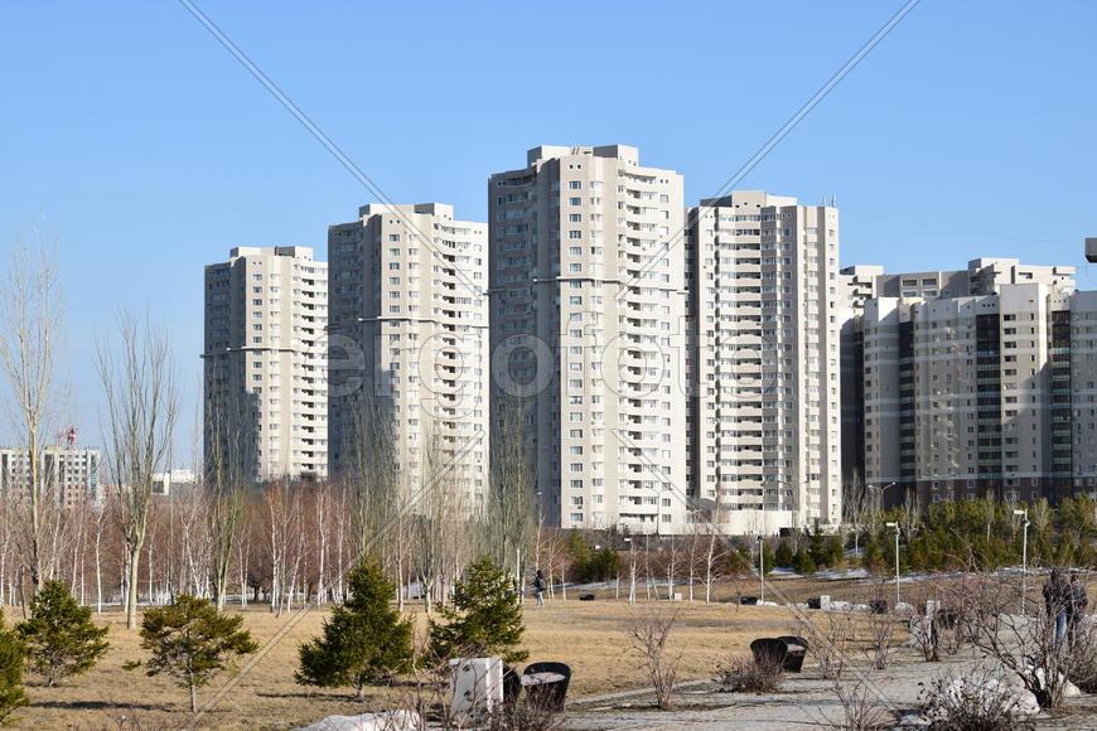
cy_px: 366
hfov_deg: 24.6
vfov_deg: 16.6
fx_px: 2514
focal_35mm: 82
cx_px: 548
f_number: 8
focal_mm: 55
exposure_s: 1/250
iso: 100
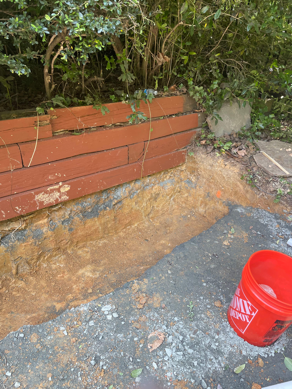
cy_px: 194
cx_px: 146
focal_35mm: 26
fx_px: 292
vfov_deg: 67.3
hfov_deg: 53.1
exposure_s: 1/121
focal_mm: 4.2
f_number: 1.6
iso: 50
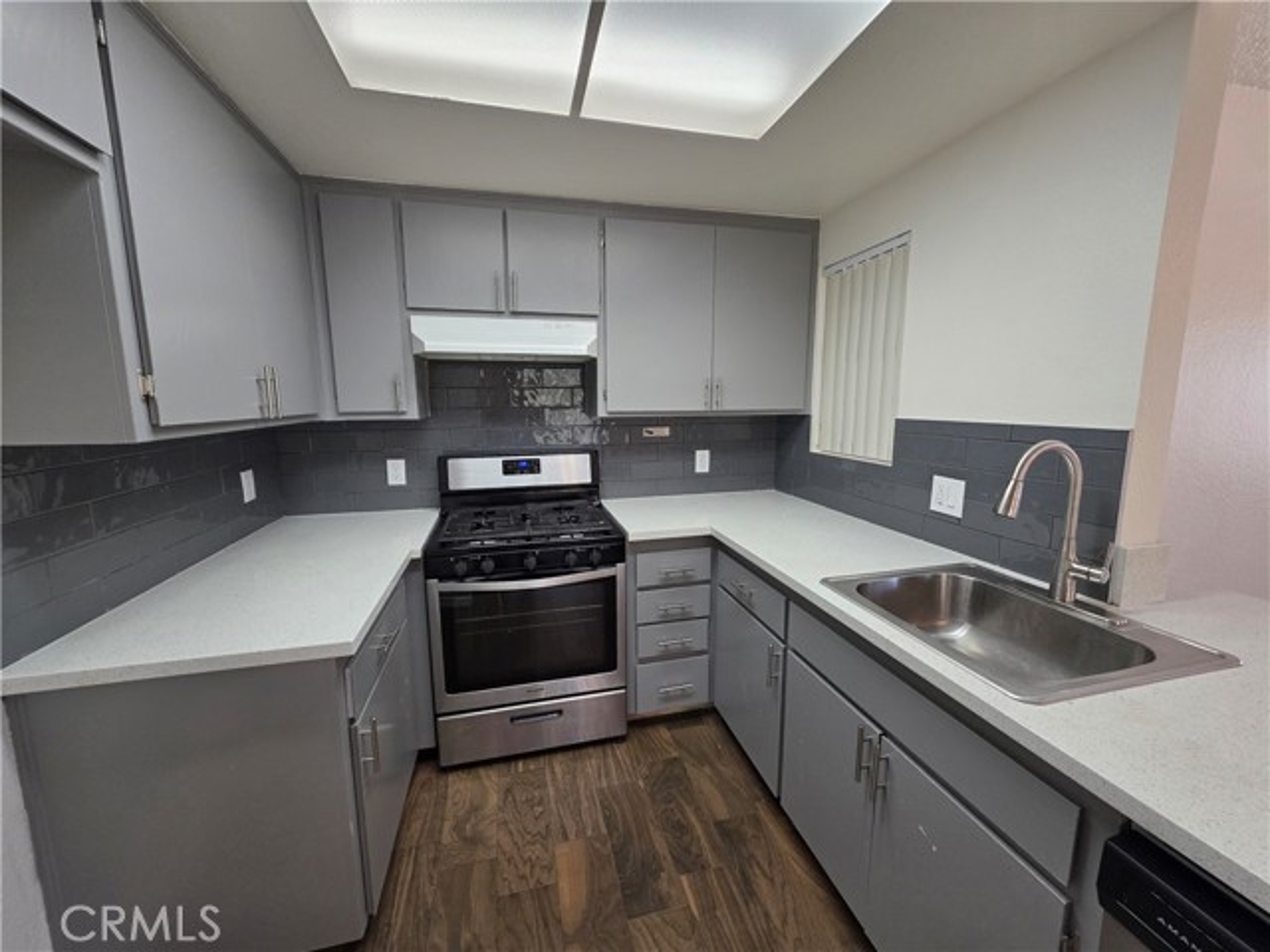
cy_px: 476
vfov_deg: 89.9
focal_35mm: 13
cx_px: 635
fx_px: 477
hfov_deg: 106.2
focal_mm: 2.2
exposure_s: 1/120
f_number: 1.9
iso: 200
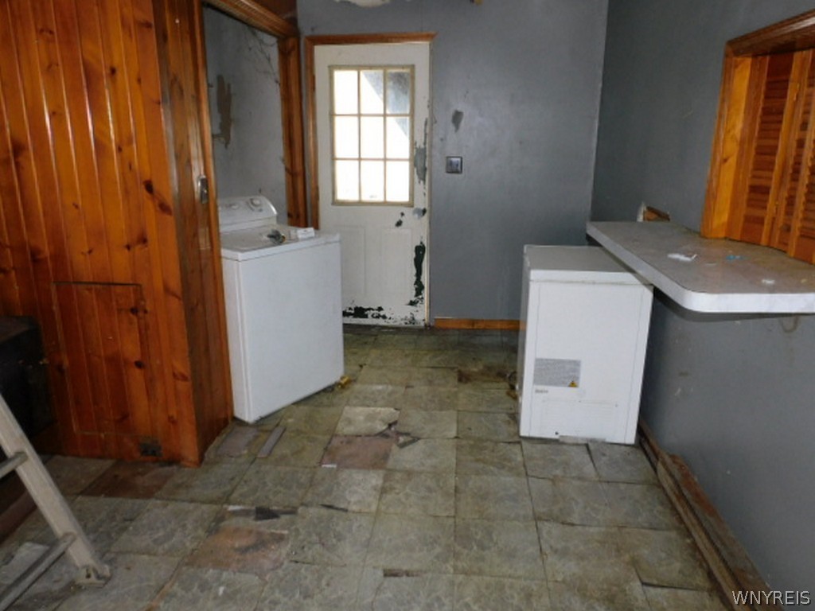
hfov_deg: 71.6
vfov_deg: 56.8
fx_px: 565
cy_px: 306
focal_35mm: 24
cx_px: 408
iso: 200
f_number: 3.3
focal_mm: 4.3
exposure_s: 1/30
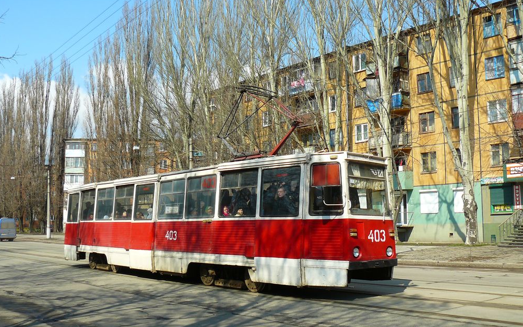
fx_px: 556
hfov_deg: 50.4
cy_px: 160
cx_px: 264
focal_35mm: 39
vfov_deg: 32.8
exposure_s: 1/1000
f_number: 2.8
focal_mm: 6
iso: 100
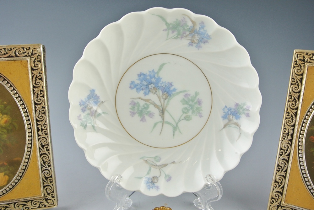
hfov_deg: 58.7
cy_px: 105
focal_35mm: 32
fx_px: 279
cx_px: 157
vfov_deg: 41.2
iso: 400
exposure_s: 1/125
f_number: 3.8
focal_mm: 12.2
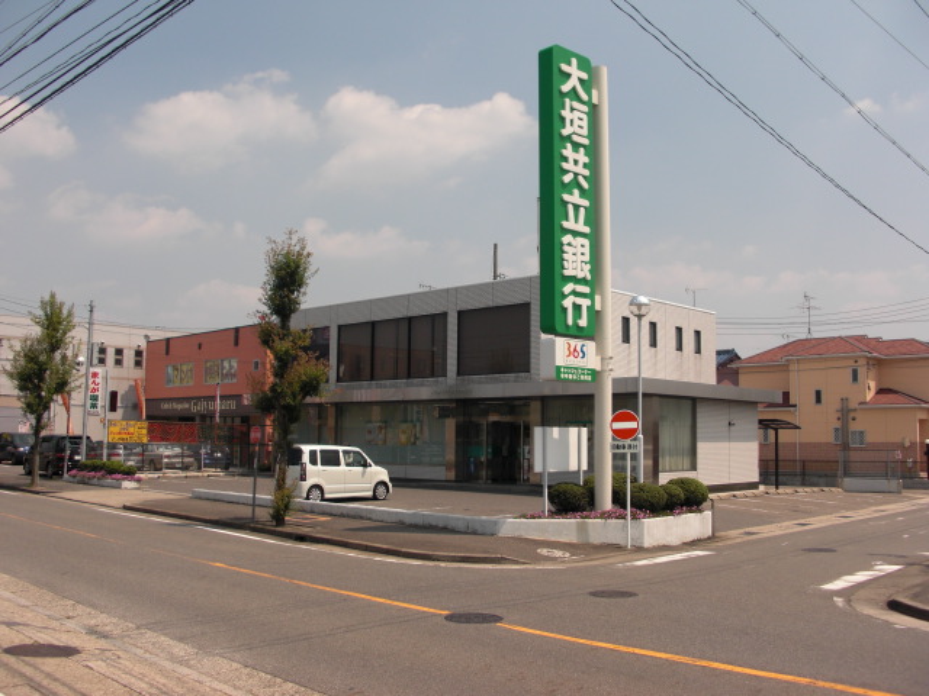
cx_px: 464
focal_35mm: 36
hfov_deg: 51.4
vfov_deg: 39.7
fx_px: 966
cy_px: 348
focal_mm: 6.3
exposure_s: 1/200
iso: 50
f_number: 7.9
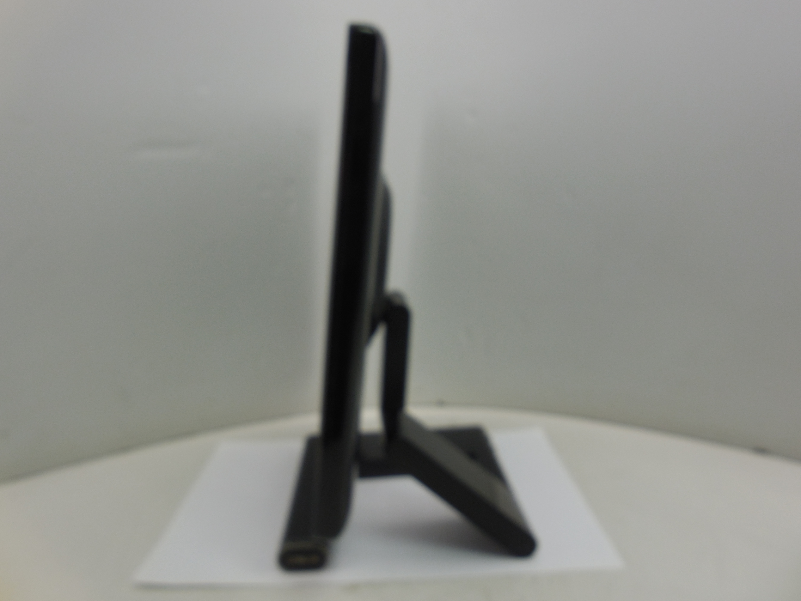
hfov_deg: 67.3
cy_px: 300
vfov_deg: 53.1
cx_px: 400
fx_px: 602
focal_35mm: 26
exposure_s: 1/30
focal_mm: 4.6
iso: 125
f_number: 3.5
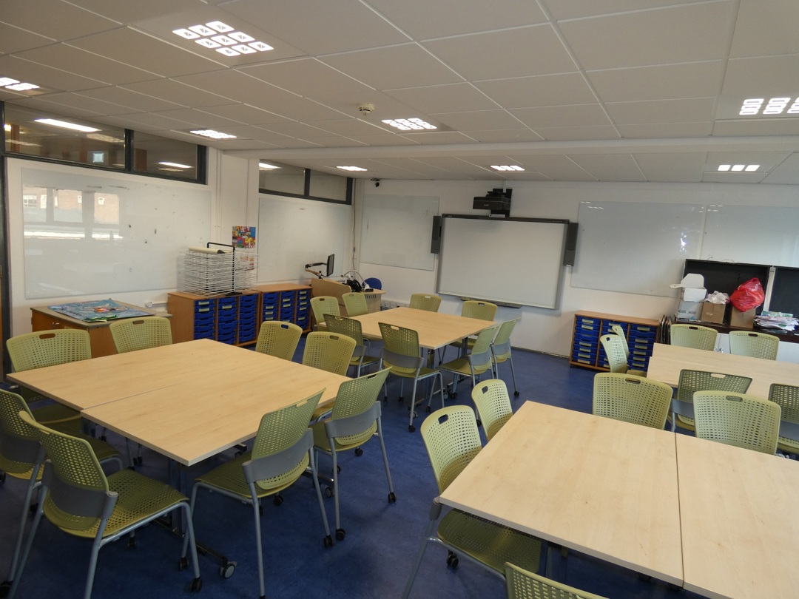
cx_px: 400
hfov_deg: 81.7
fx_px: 462
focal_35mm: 20
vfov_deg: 66.0
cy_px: 300
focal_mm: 3.6
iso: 125
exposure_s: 1/60
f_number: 2.8
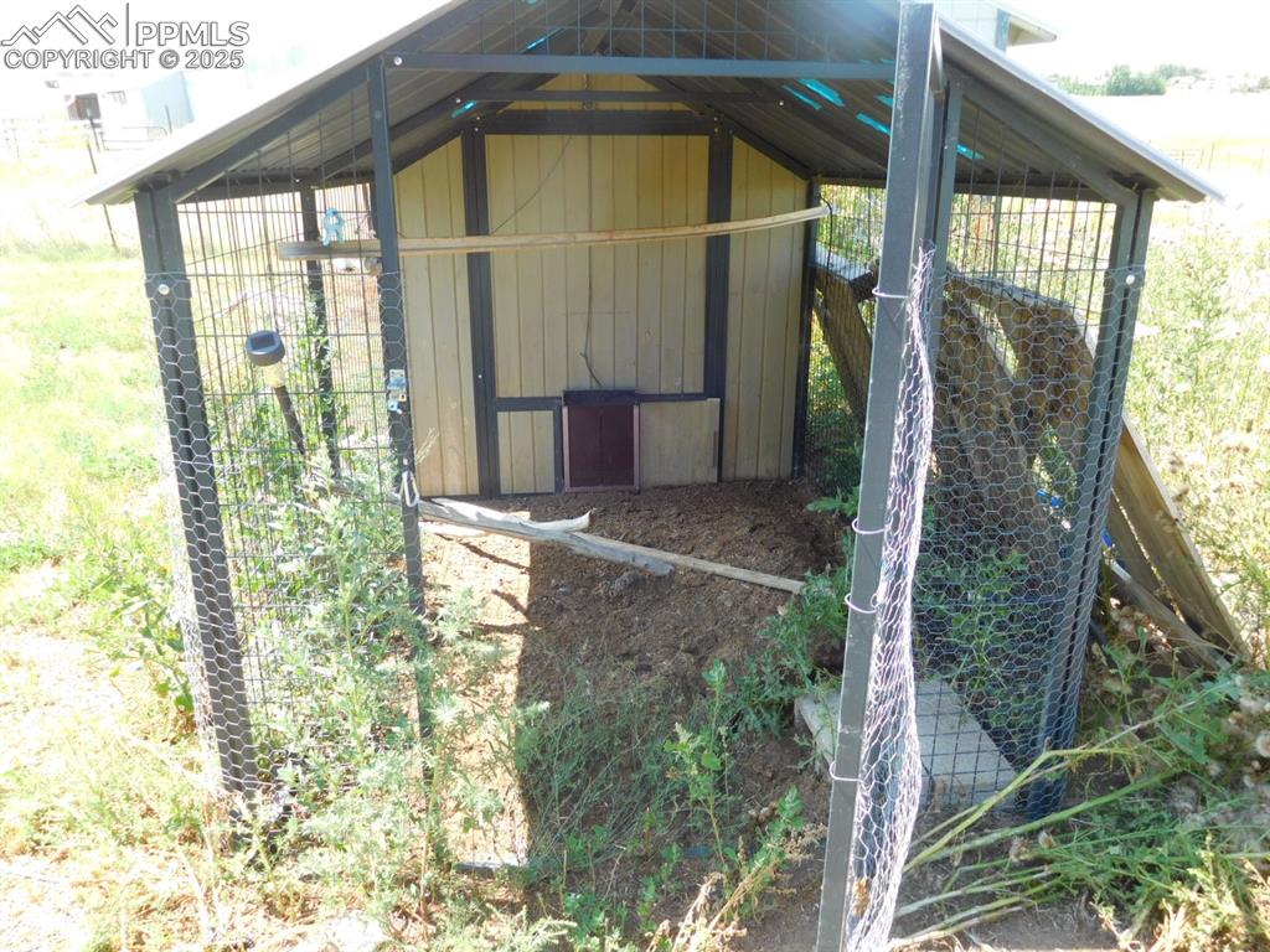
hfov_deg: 69.4
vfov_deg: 54.9
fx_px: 917
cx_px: 635
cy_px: 476
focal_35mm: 25
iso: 125
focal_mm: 4.5
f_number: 3.4
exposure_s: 1/200
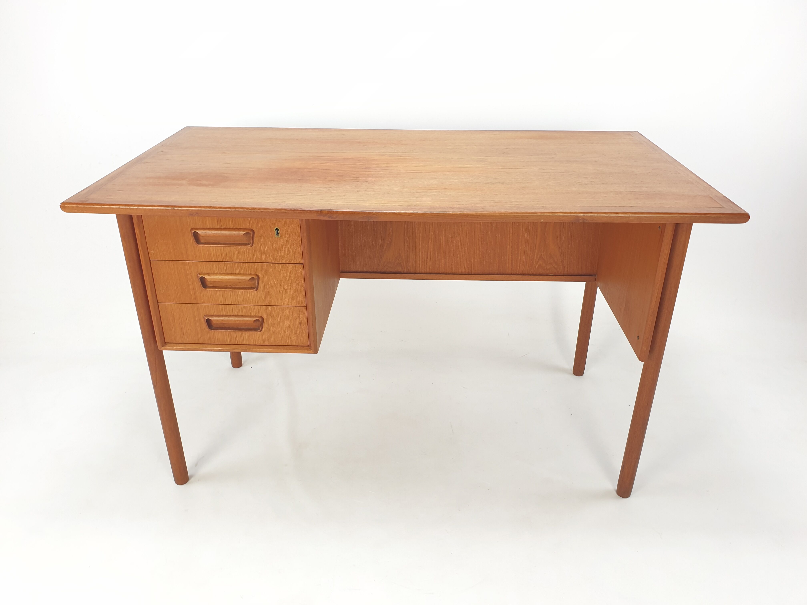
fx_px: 606
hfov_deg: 67.3
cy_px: 302
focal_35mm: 26
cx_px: 404
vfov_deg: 53.1
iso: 64
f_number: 2.4
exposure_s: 1/50
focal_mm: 4.3
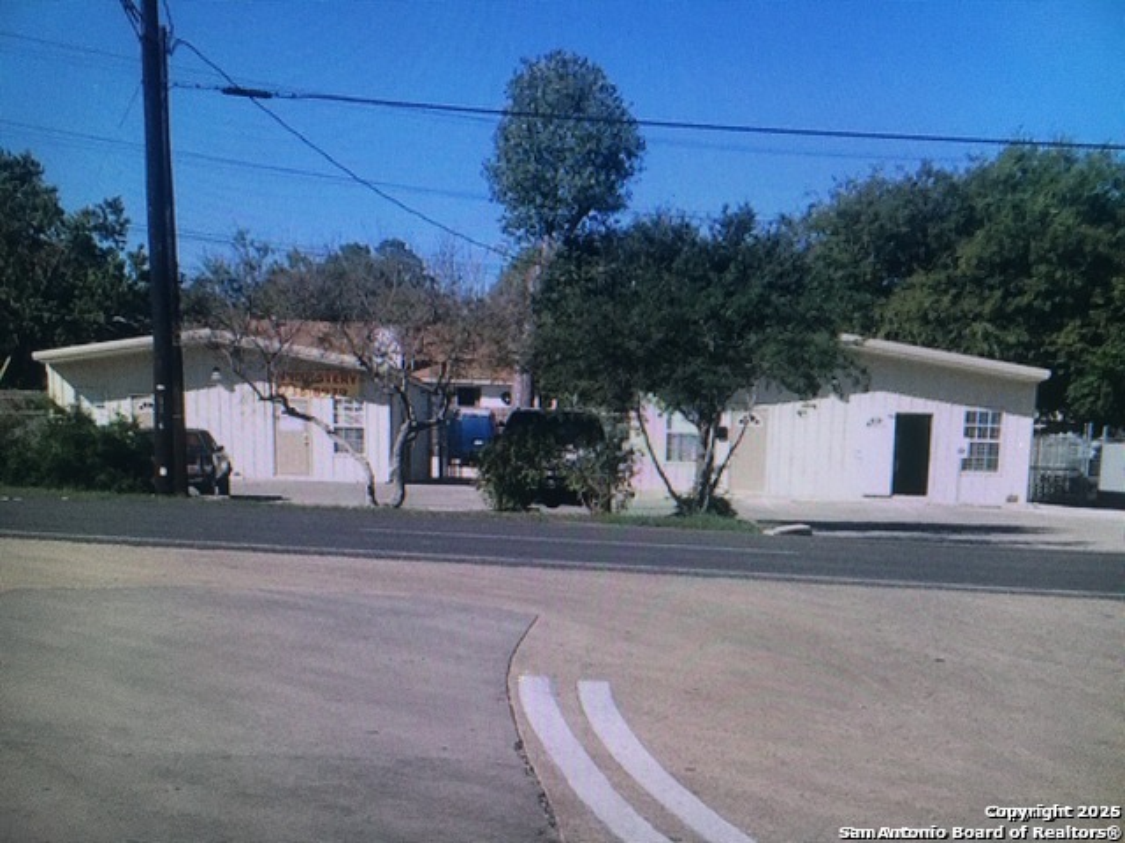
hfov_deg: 61.7
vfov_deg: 48.2
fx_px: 942
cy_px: 422
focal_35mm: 29
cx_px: 562
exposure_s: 1/30
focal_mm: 4.15
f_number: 2.2
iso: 40
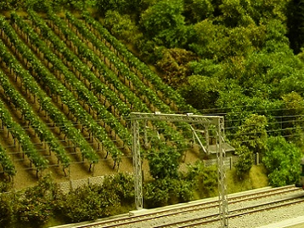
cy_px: 103
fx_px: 693
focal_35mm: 79
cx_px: 306
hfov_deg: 23.6
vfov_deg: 18.6
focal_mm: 7.8
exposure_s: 1/4.1
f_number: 2.8
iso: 79
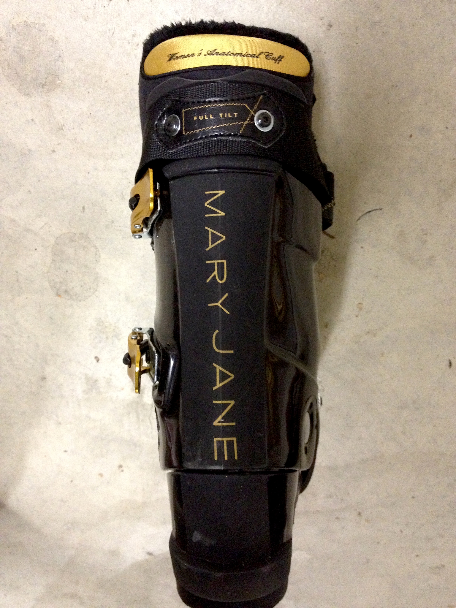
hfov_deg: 40.7
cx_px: 228
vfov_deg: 52.6
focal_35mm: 35
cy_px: 304
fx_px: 615
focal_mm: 4.28
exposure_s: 1/20
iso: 400
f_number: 2.4
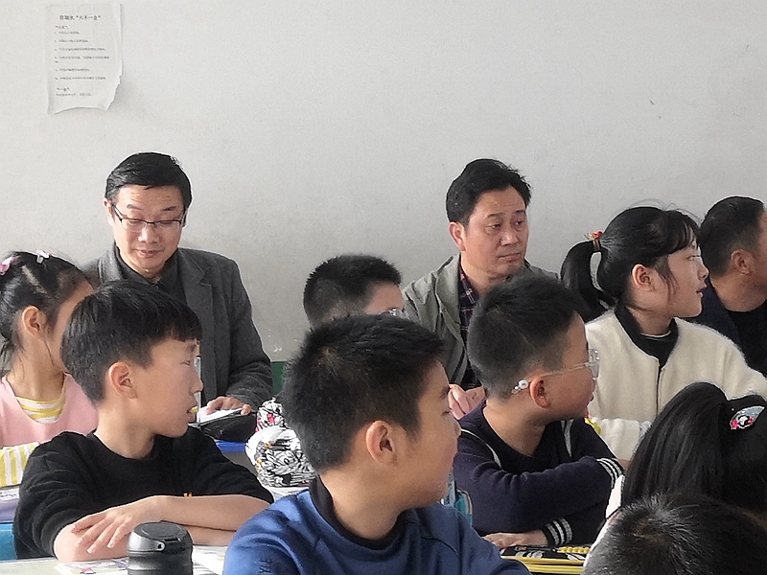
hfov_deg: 18.7
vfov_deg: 14.1
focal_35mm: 105
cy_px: 288
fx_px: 2327
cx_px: 384
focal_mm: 3.81
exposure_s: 1/50
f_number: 2.2
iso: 100
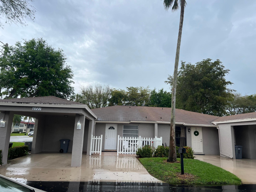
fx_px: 192
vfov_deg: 53.1
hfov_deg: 67.3
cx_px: 128
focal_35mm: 26
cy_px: 96
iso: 50
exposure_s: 1/2045
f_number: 1.5
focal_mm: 5.7
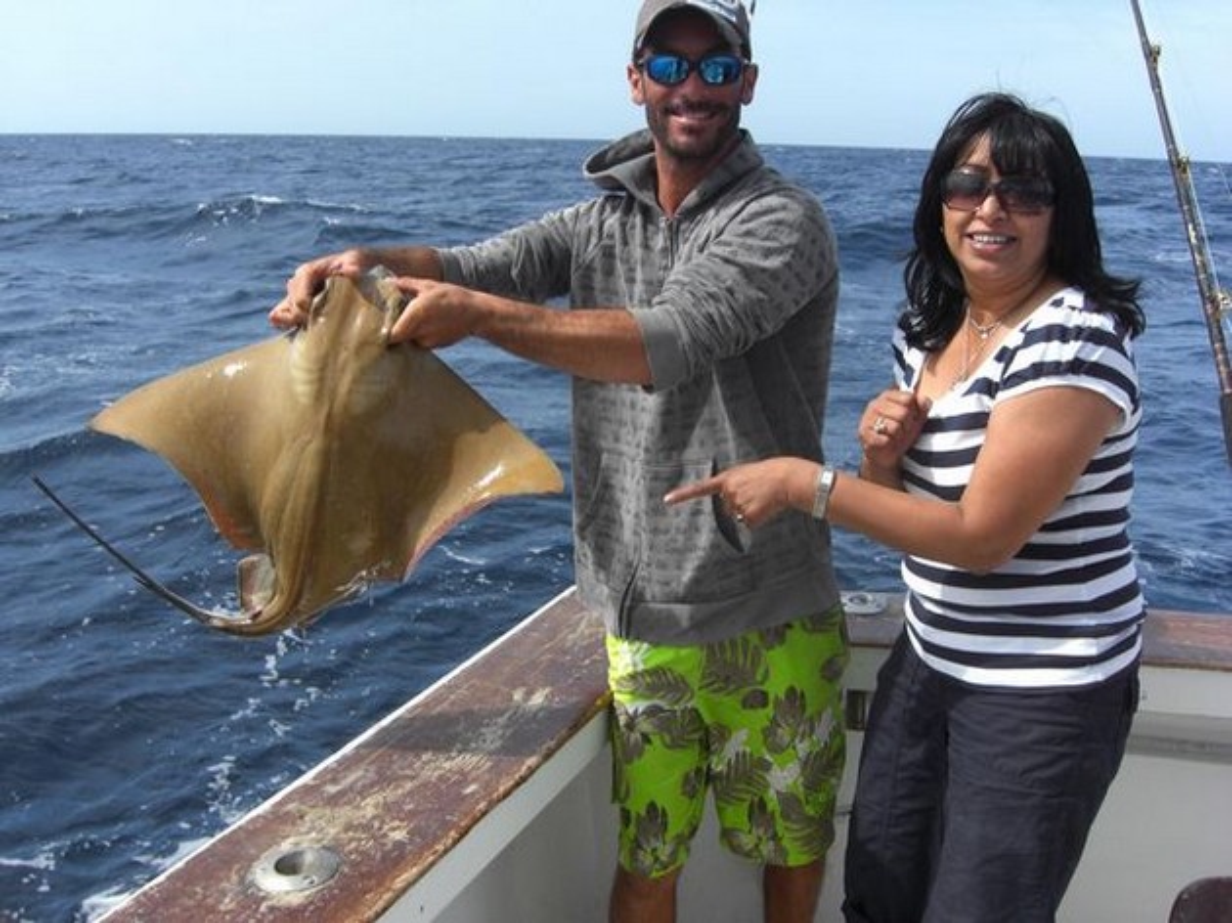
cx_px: 616
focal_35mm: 38
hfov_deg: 49.0
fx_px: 1352
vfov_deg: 37.7
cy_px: 462
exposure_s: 1/640
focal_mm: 7.9
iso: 80
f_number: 4
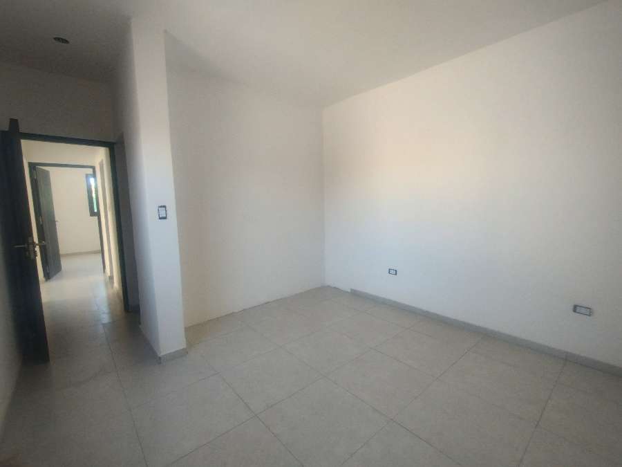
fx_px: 287
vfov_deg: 78.1
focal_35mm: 16
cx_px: 311
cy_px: 234
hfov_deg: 94.5
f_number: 2.2
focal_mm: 1.66
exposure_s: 1/50
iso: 166
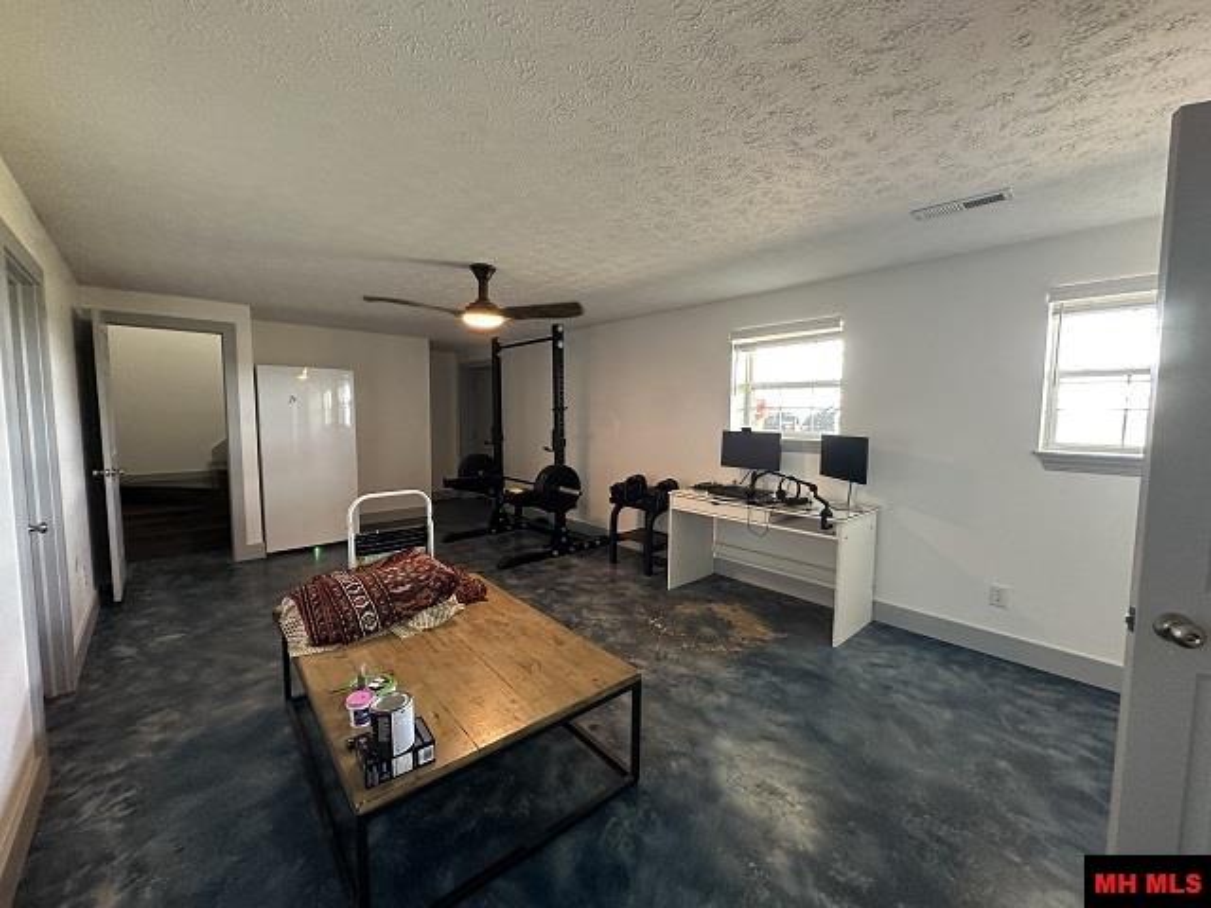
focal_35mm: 14
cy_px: 454
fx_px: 490
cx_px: 606
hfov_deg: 102.1
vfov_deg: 85.7
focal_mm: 2.22
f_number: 2.2
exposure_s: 1/60
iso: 400
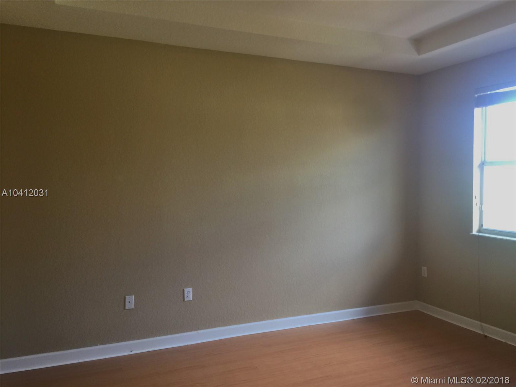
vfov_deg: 48.2
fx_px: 432
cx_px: 258
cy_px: 194
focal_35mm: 29
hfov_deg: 61.7
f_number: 2.2
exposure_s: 1/40
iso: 32
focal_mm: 4.15
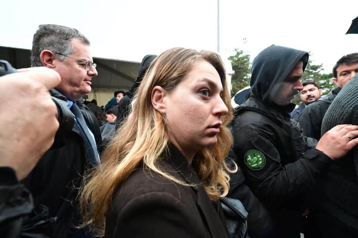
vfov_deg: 70.4
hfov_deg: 93.3
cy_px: 119
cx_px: 179
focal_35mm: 17
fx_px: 169
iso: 8000
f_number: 6.3
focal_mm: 17
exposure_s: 1/320
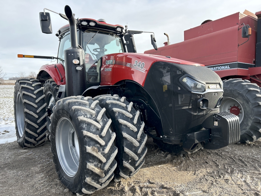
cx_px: 130
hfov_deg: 67.3
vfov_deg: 53.1
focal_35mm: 26
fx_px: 196
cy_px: 98
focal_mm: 5.7
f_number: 1.5
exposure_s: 1/769
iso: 50
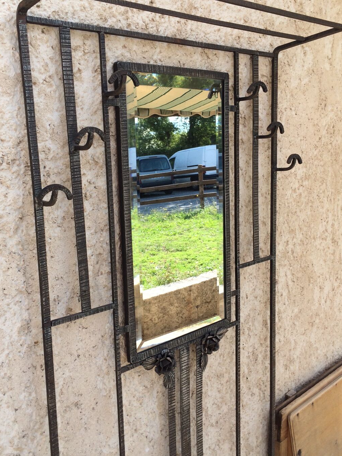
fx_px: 461
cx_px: 161
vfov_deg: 52.6
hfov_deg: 40.7
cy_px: 221
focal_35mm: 35
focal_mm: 4.15
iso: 32
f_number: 2.2
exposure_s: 1/570
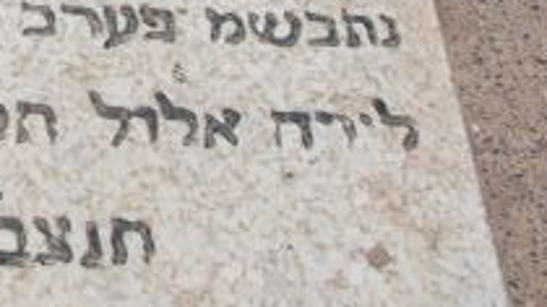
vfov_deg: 11.4
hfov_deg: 19.9
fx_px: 1494
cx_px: -39
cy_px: -122
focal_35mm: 103
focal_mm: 5.7
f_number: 8.8
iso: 80
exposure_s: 1/371
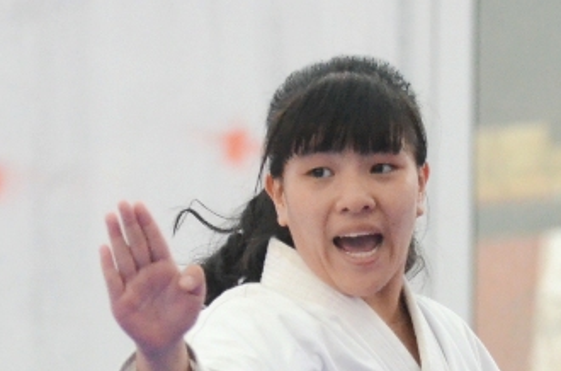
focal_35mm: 262
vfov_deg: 5.2
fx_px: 4071
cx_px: 41
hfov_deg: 7.9
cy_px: 336
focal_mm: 90
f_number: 2.8
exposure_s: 1/500
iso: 3200
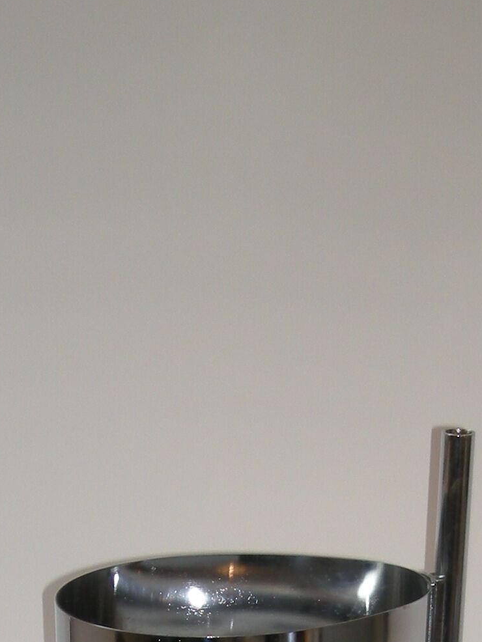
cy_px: 834
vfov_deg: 17.0
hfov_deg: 13.6
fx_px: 2023
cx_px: 306
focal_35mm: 109
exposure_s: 1/51.4
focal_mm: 5.7
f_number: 2.8
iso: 50
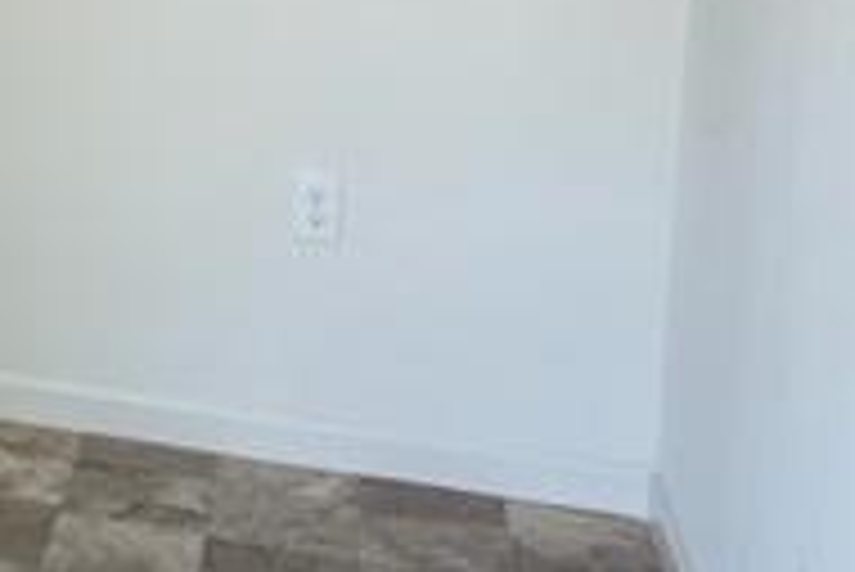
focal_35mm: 91
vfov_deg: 14.4
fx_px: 2163
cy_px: -176
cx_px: -396
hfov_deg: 19.7
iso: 64
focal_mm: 4.2
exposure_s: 1/120
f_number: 1.6
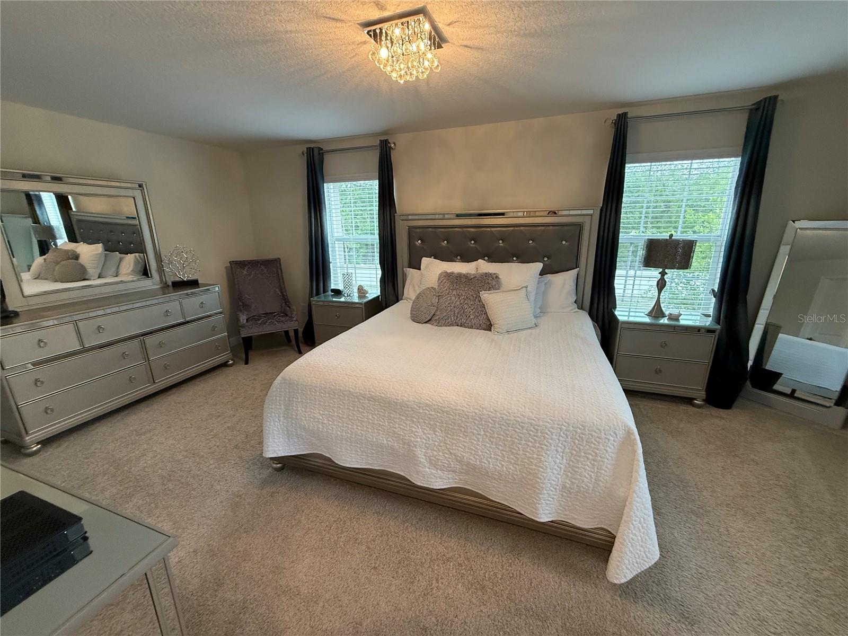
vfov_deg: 85.7
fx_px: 343
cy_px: 318
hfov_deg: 102.1
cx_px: 424
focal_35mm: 14
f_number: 2.2
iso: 320
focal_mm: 2.22
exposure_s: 1/120
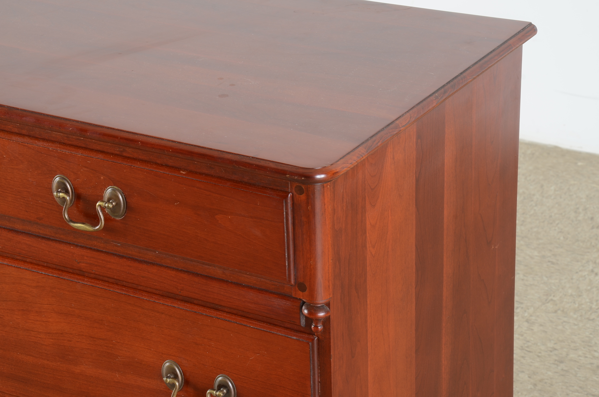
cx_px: 300
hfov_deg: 19.5
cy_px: 198
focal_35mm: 105
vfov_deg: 13.0
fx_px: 1743
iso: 125
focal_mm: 70
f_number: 13
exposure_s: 1/80
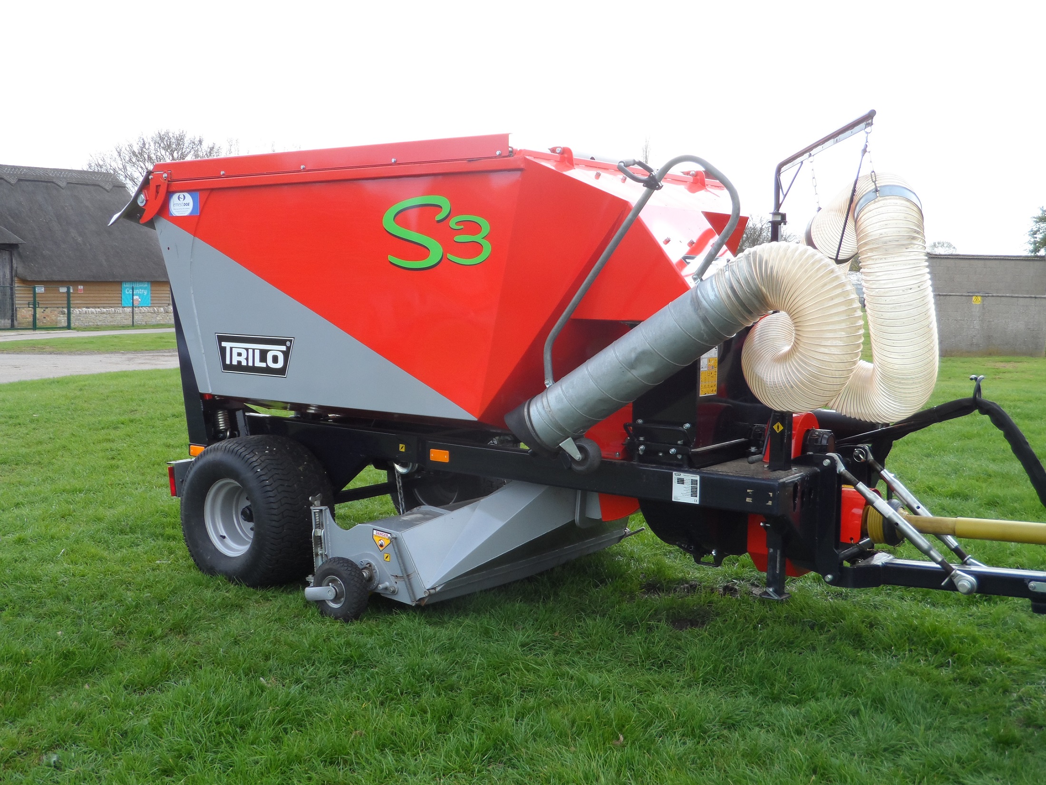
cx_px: 523
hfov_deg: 45.8
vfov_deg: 35.1
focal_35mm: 41
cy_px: 392
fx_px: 1239
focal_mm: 6.8
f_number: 3.7
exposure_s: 1/250
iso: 80
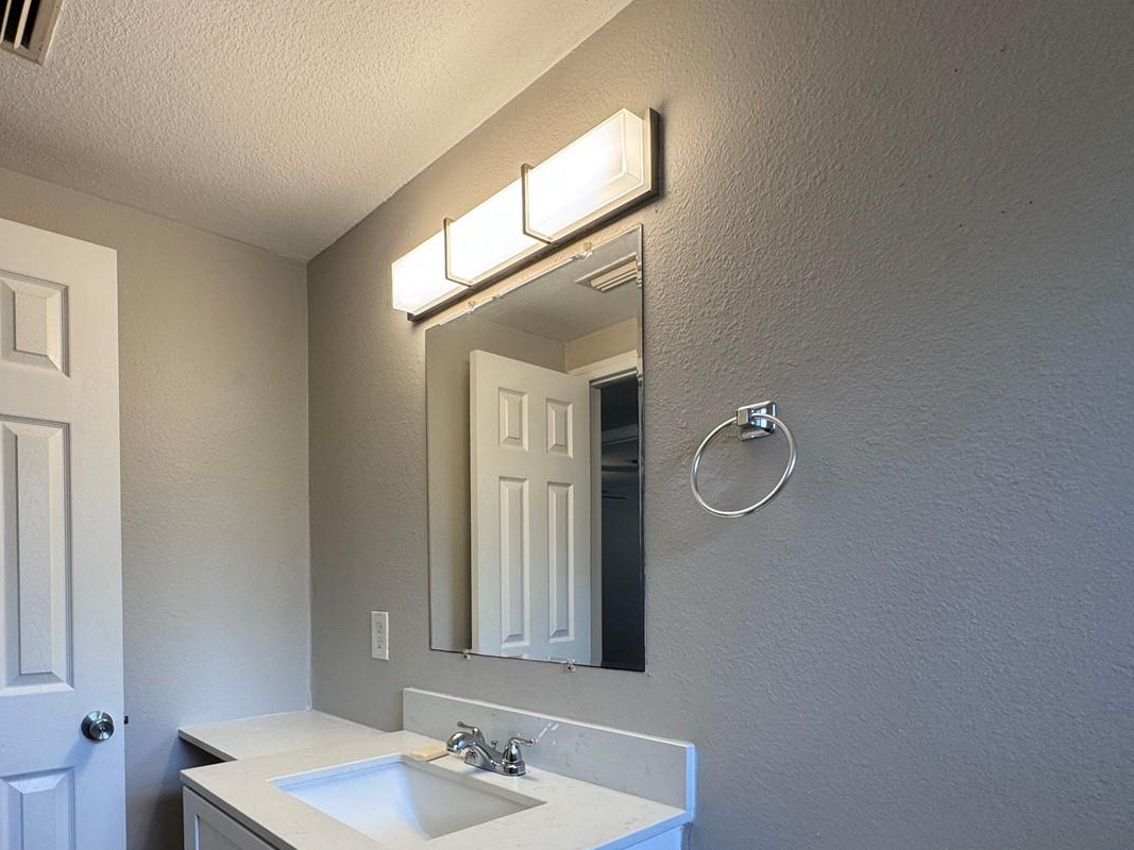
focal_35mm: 21
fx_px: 688
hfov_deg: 78.1
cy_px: 601
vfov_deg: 61.0
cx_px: 457
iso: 125
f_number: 2.2
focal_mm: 2.22
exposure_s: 1/120
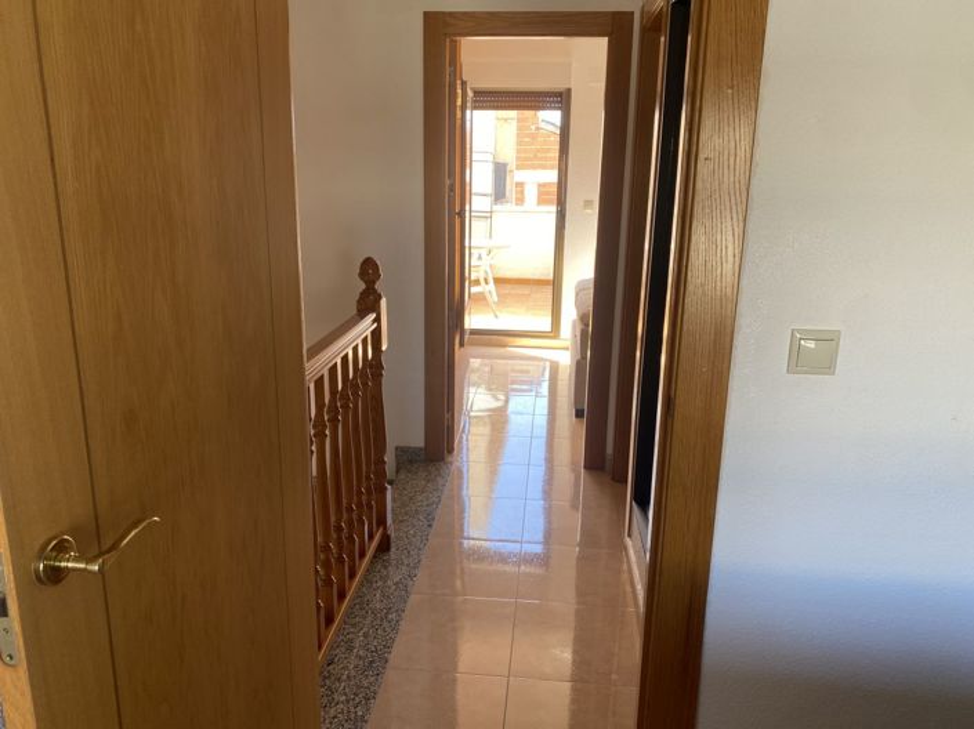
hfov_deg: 67.3
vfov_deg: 53.0
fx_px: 731
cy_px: 364
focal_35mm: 26
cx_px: 487
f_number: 1.8
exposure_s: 1/121
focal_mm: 4.25
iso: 64
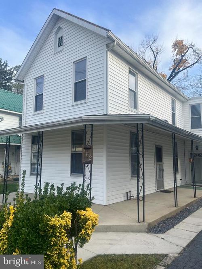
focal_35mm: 26
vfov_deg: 67.3
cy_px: 134
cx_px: 101
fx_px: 202
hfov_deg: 53.0
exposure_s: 1/1748
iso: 50
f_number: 1.6
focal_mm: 5.1
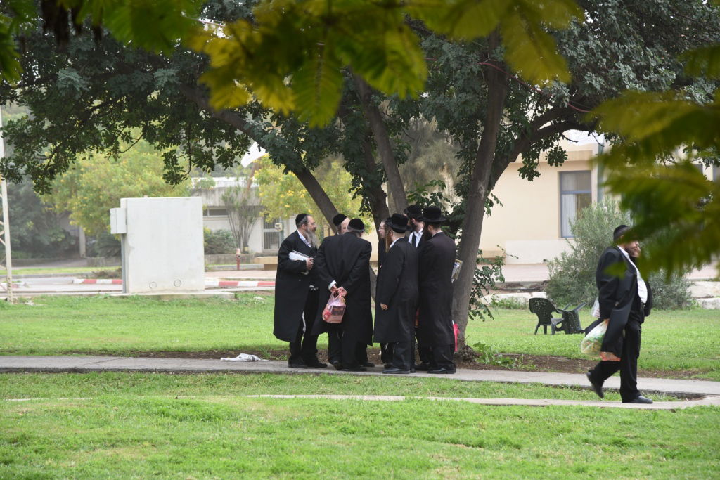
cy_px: 240
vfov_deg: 11.4
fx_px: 2400
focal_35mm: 120
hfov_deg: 17.1
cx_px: 360
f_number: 5.6
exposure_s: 1/125
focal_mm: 120
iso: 200
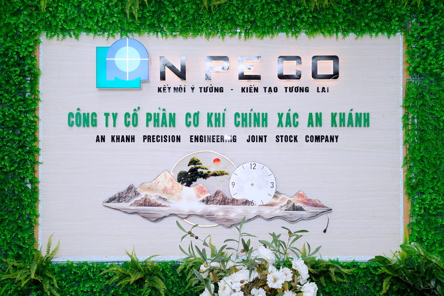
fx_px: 645
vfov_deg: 25.8
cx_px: 222
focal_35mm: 52
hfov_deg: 38.0
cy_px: 148
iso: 640
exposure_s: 1/160
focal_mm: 52.3
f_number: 7.1
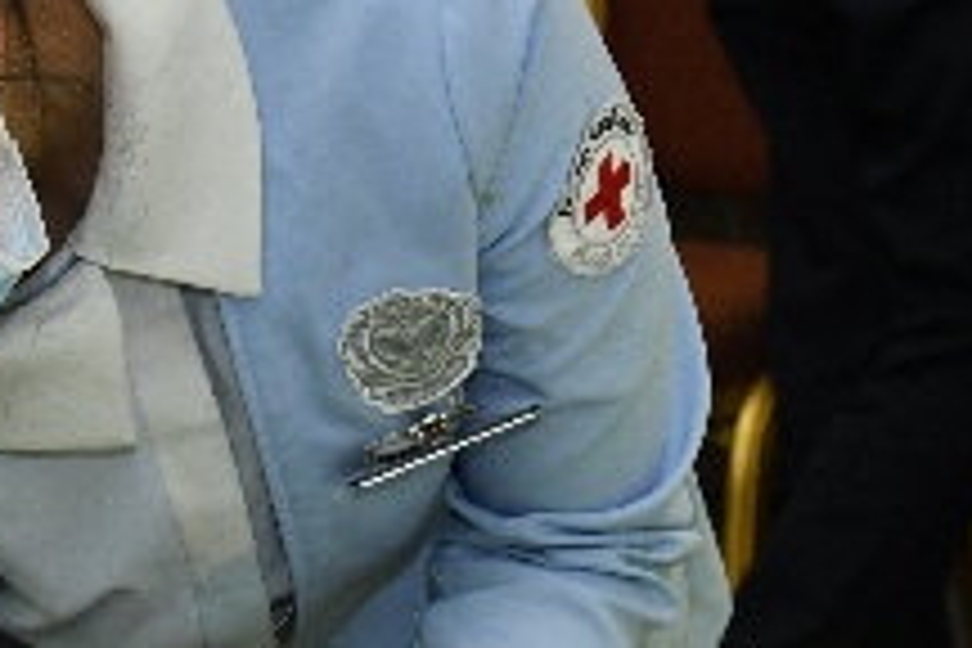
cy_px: 749
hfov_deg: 8.4
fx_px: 6614
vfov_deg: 5.6
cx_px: 464
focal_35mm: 245
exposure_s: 1/125
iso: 1250
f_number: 8
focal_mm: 48
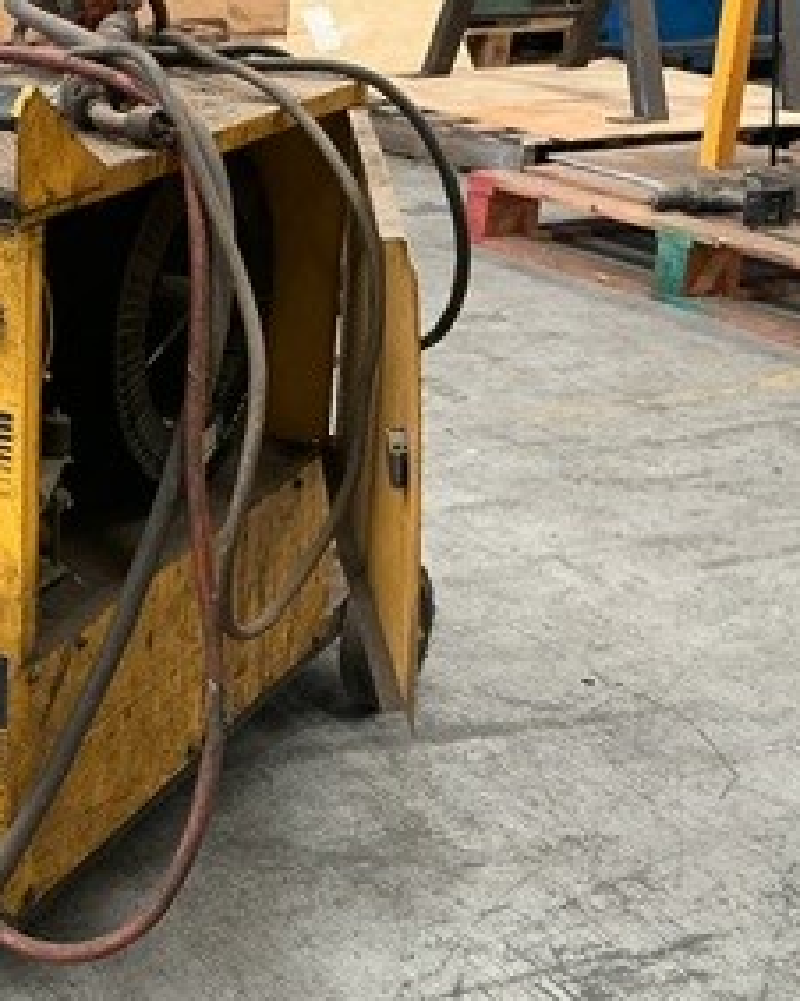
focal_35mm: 64
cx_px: -4
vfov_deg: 29.6
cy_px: 470
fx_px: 1896
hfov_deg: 22.9
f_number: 1.8
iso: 125
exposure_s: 1/60
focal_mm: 3
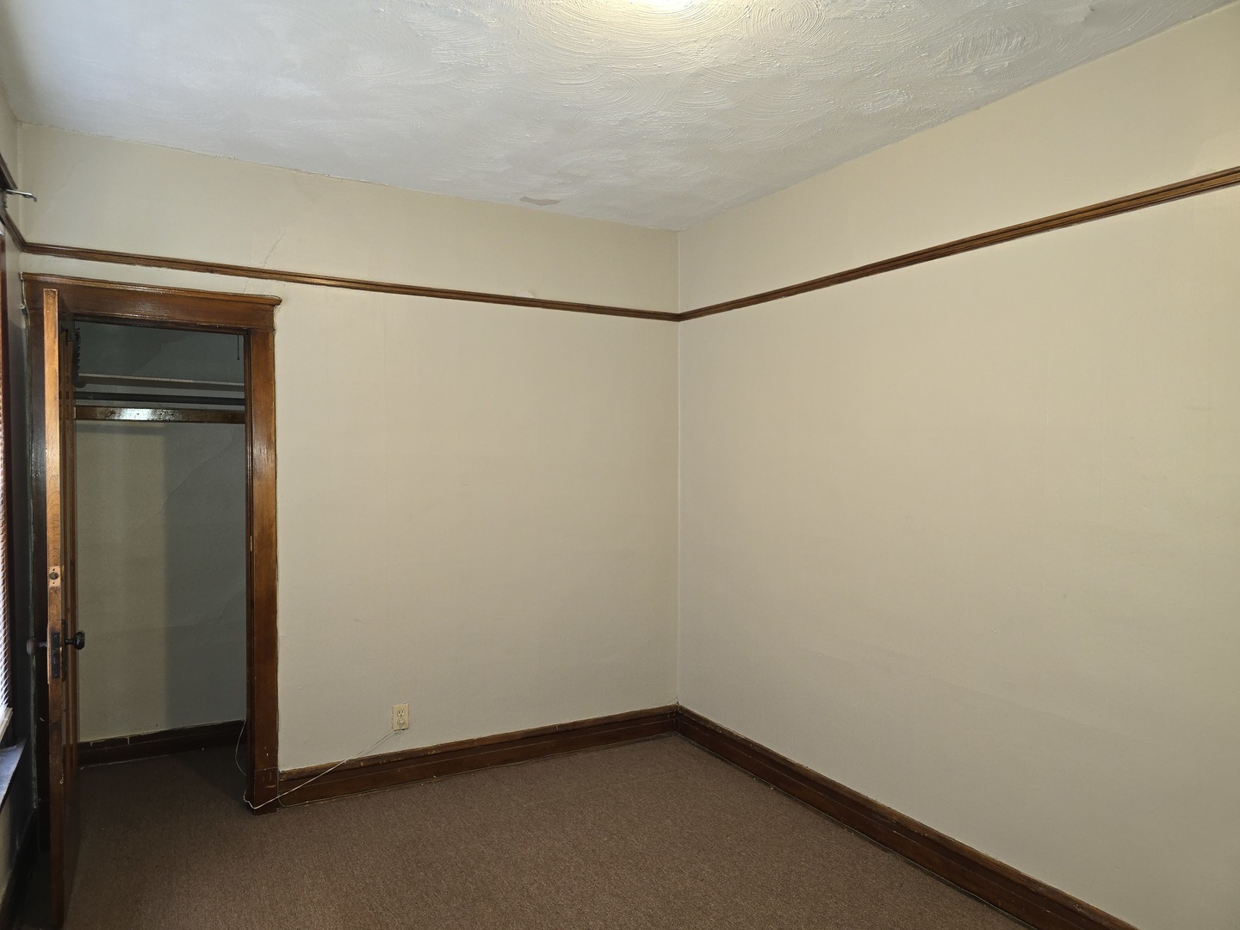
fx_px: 824
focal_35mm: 23
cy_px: 465
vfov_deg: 58.9
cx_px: 620
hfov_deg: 73.9
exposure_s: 1/20
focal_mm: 6.3
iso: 125
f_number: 1.7
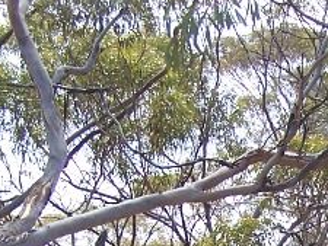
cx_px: 376
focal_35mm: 135
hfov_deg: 14.2
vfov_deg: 10.5
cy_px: 403
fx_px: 1280
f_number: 2.8
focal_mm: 6.3
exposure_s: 1/250
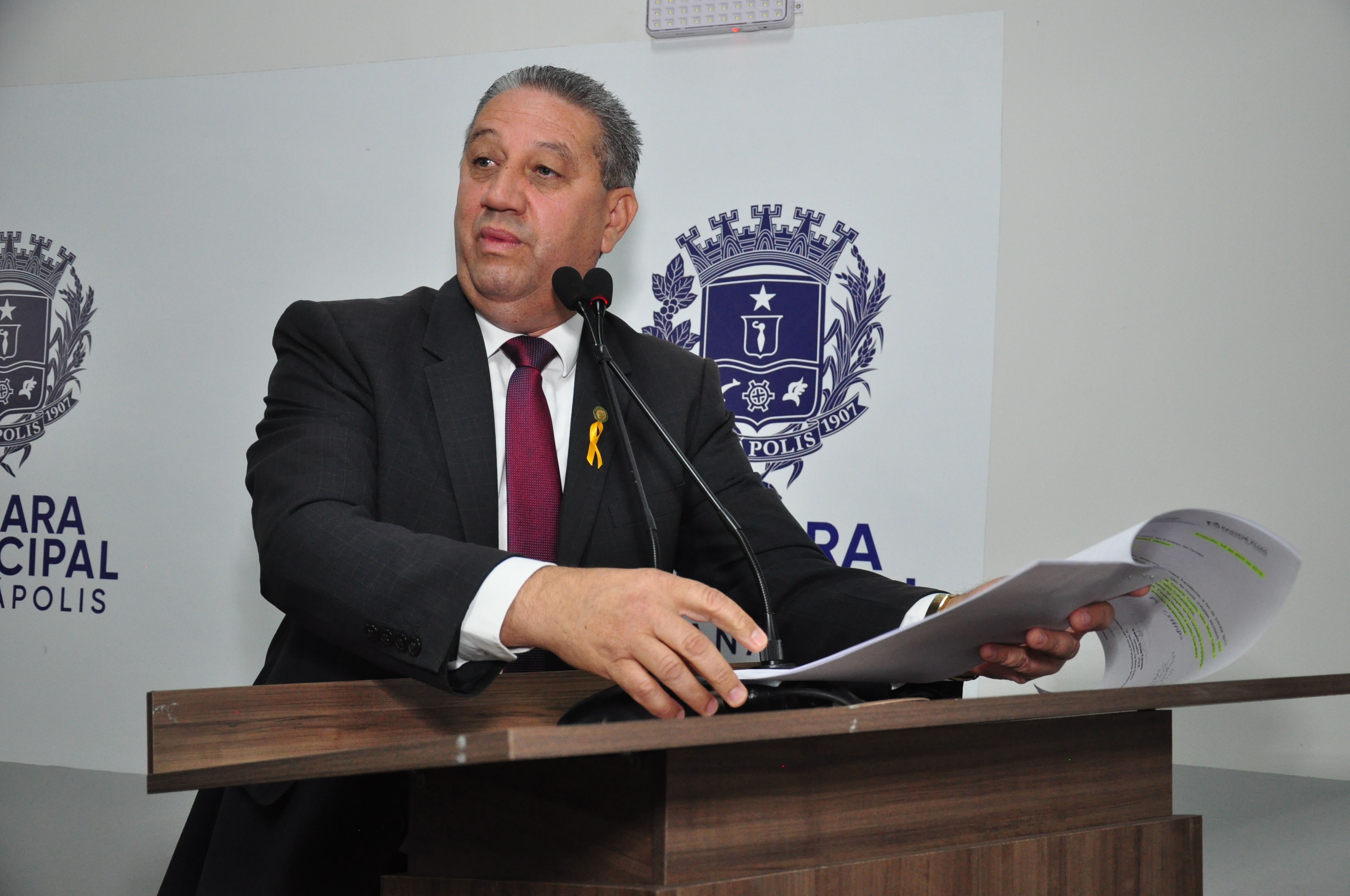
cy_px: 448
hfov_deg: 33.4
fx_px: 2247
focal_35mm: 60
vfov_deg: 22.6
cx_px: 675
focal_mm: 40
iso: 1000
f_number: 4.5
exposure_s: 1/80
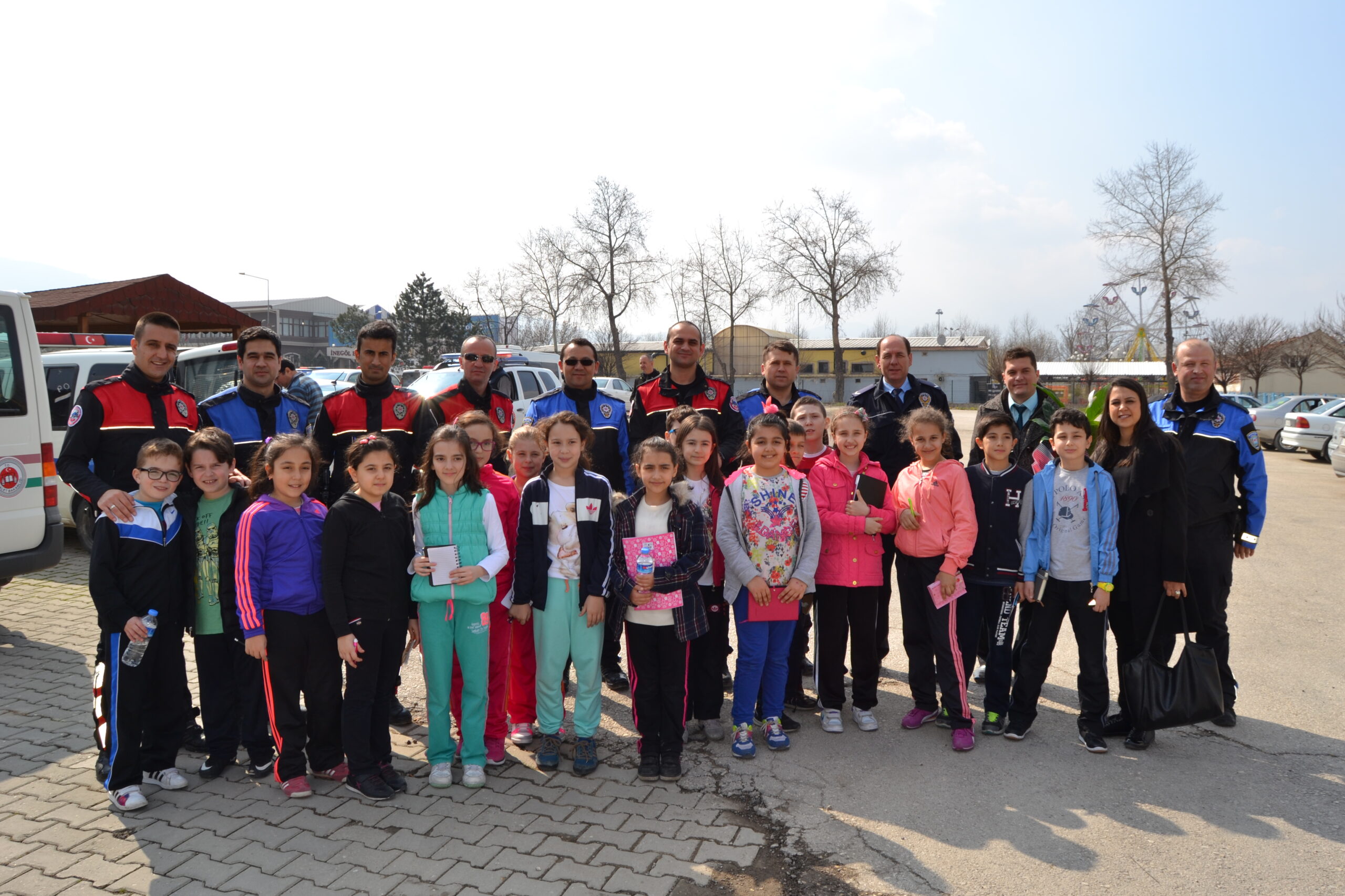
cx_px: 672
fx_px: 1009
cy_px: 448
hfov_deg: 67.4
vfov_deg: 47.9
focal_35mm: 27
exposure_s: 1/200
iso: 100
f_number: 10
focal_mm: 18
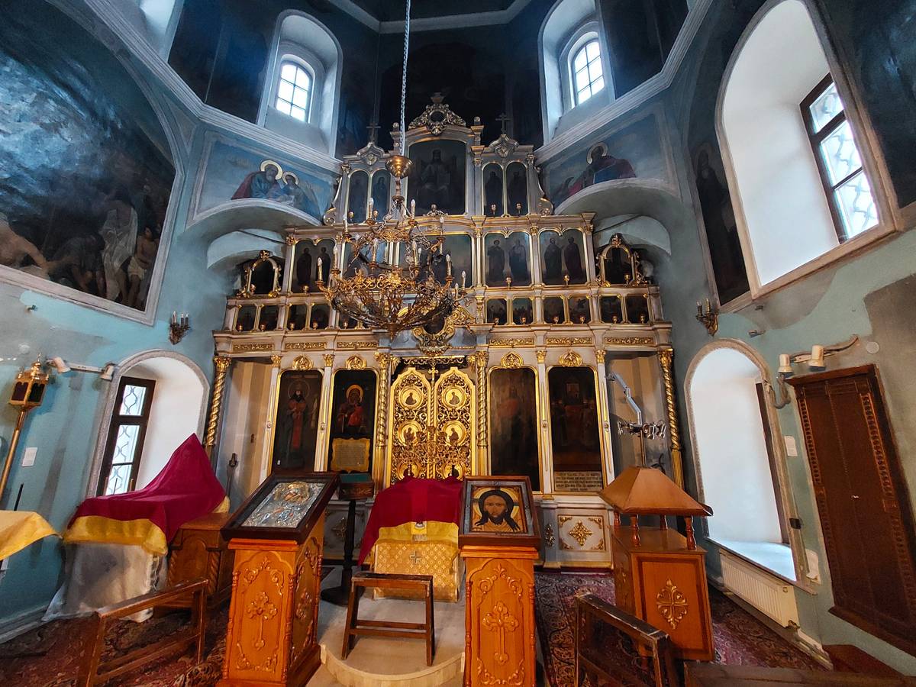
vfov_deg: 89.9
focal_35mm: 13
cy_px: 344
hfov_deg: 106.2
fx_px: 344
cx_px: 458
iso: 640
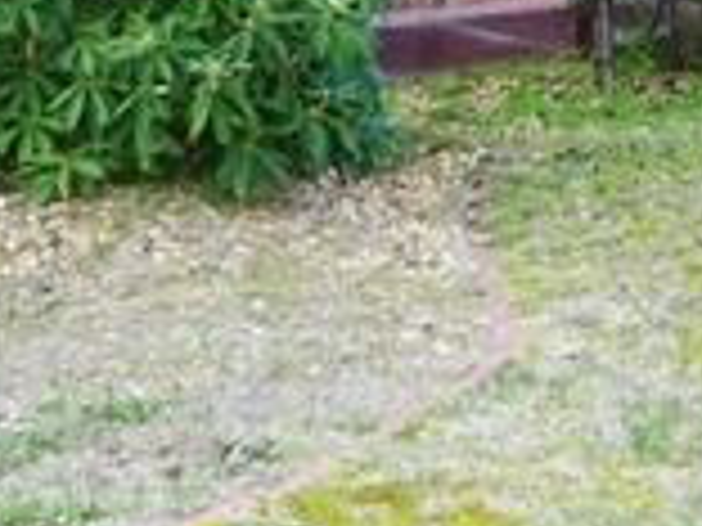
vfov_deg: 12.4
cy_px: -211
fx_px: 2332
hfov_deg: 16.2
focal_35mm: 115
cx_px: 904
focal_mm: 14
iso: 100
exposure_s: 1/100
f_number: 4
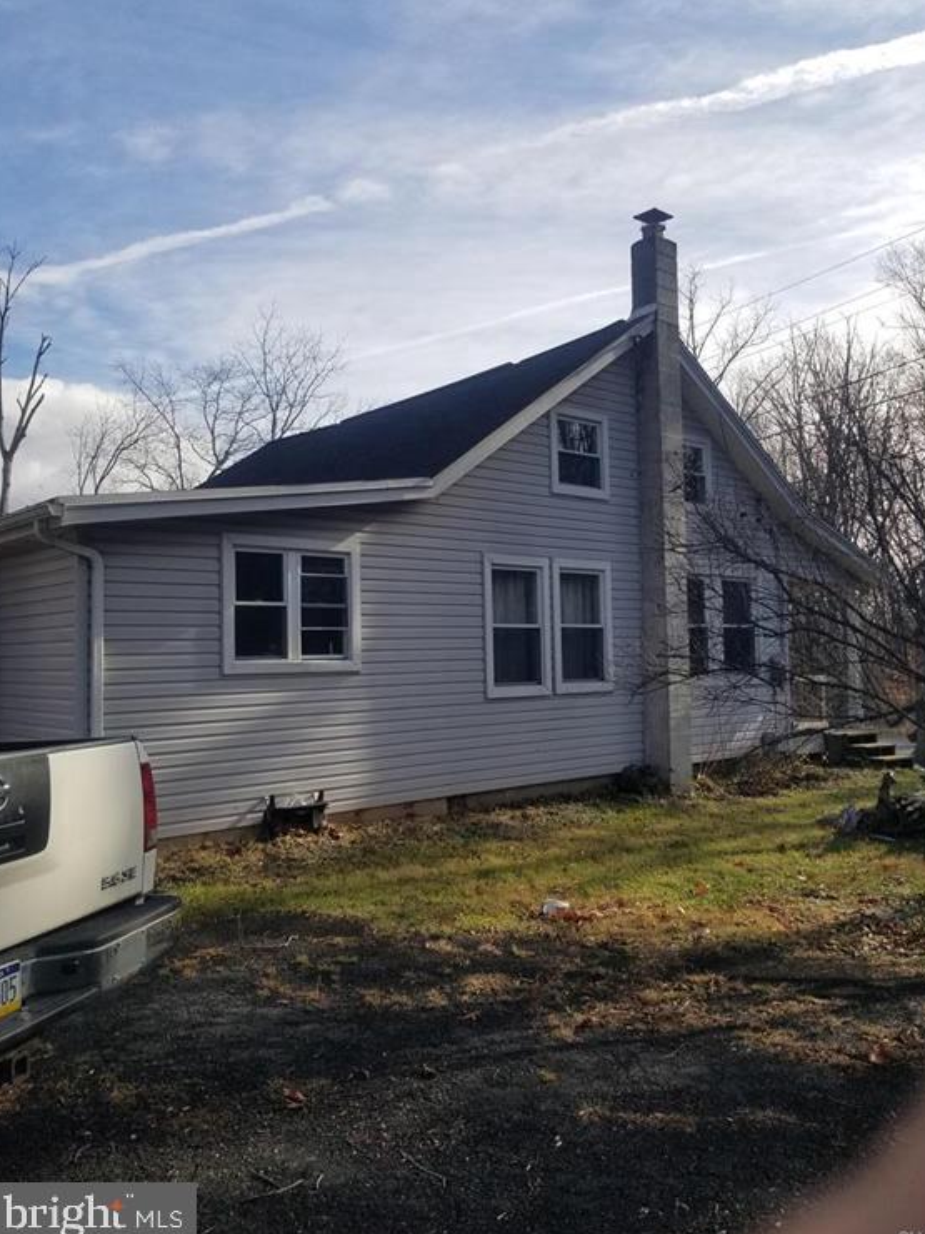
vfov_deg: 65.3
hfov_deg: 51.4
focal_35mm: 27
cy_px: 610
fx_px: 962
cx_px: 468
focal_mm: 4.25
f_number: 1.7
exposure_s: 1/2536
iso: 50
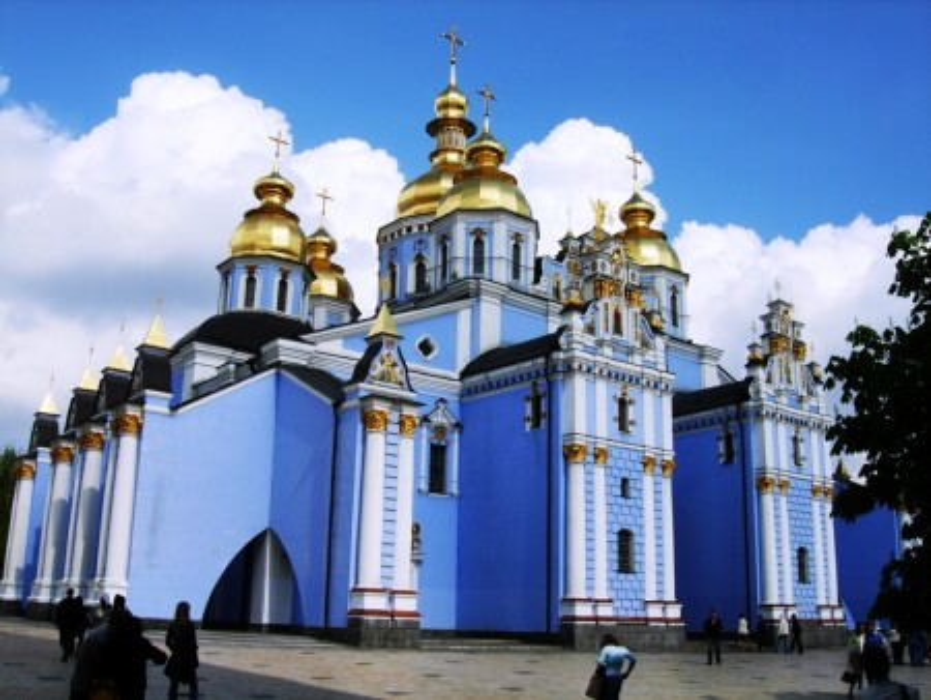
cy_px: 350
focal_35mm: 36
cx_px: 466
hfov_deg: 51.3
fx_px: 969
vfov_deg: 39.7
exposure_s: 1/373
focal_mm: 7.5
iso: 50
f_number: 7.6
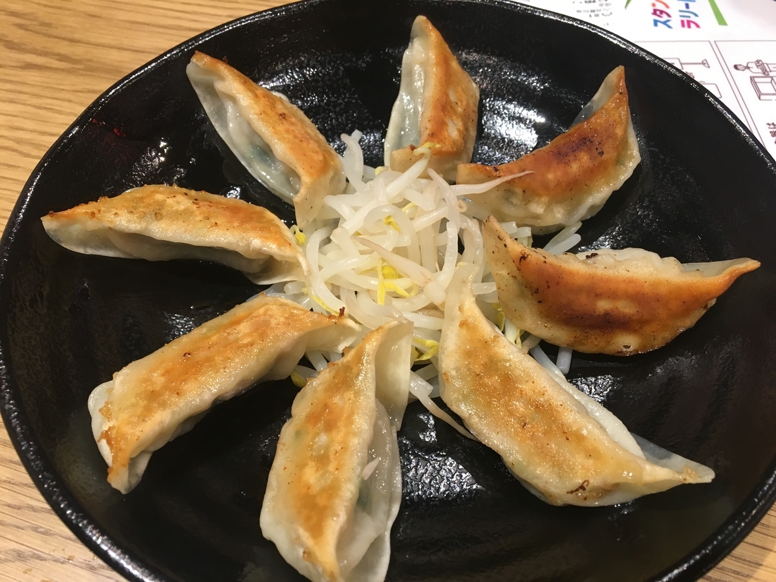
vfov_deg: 48.2
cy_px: 291
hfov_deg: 61.7
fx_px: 650
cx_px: 388
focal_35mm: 29
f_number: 2.2
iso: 80
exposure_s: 1/30
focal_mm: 4.15
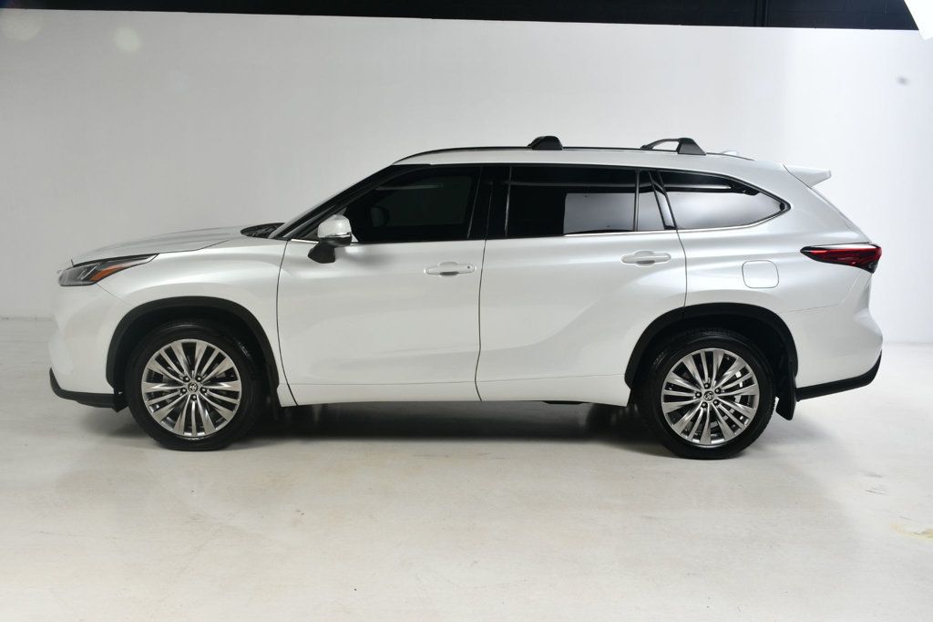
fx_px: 855
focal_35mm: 33
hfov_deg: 57.2
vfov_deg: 39.9
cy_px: 311
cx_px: 466
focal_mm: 22
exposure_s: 1/160
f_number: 13
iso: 100
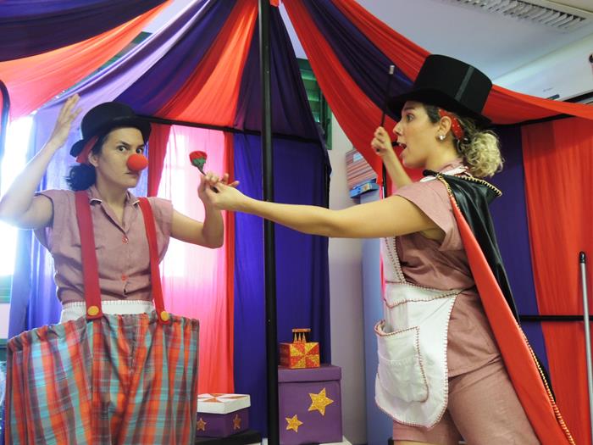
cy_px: 222
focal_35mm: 35
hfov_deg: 52.6
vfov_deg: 40.7
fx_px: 600
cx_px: 296
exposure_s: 1/20
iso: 400
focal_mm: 6.2
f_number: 3.3
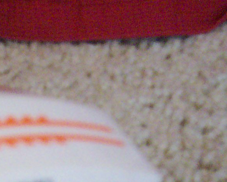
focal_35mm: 138
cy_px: 267
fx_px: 927
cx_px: -17
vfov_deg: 10.8
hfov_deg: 13.7
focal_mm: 5.9
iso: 313
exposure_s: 1/8
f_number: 4.5
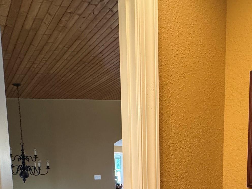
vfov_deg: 41.5
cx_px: 195
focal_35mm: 29
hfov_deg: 57.8
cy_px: 192
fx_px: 211
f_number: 2.2
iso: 400
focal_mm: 2.22
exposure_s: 1/60
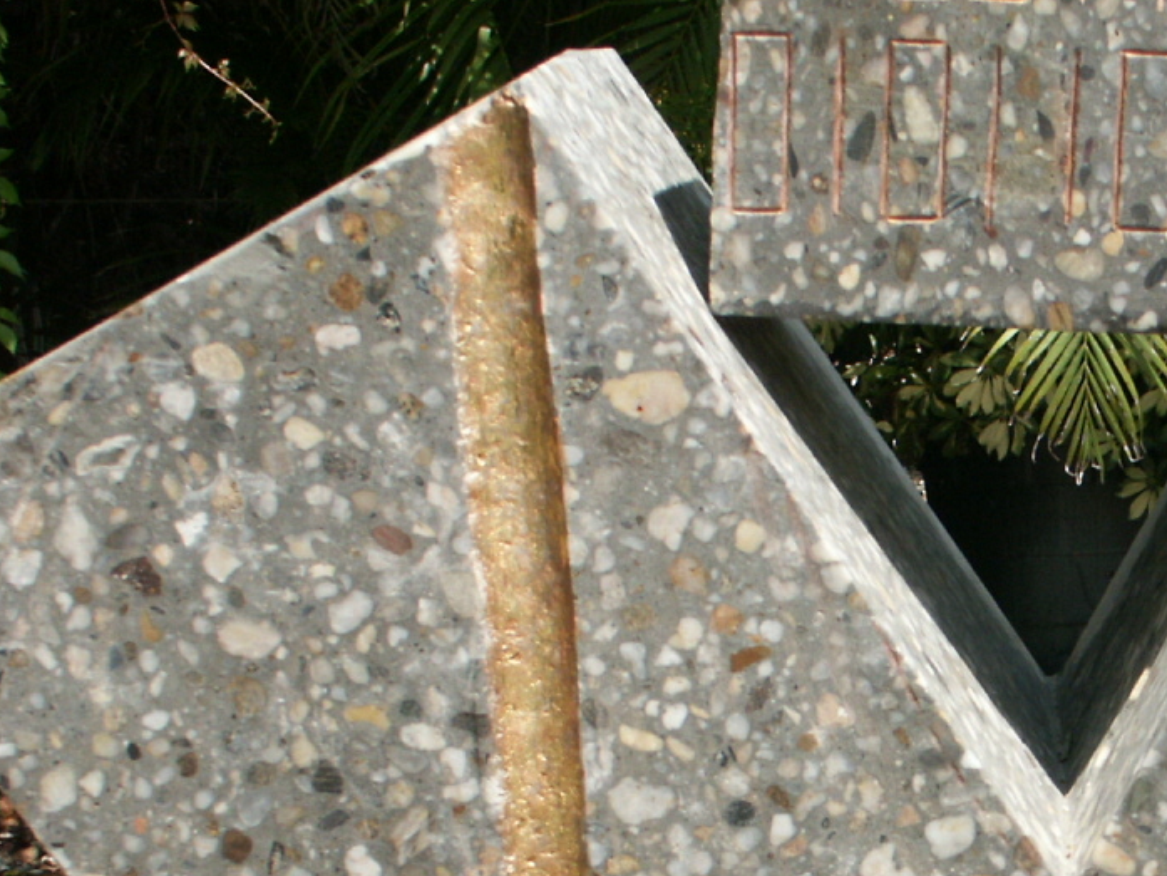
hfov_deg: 19.1
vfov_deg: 14.6
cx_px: 1063
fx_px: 3406
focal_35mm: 101
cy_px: 650
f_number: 4
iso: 100
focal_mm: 11.3
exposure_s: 1/1000
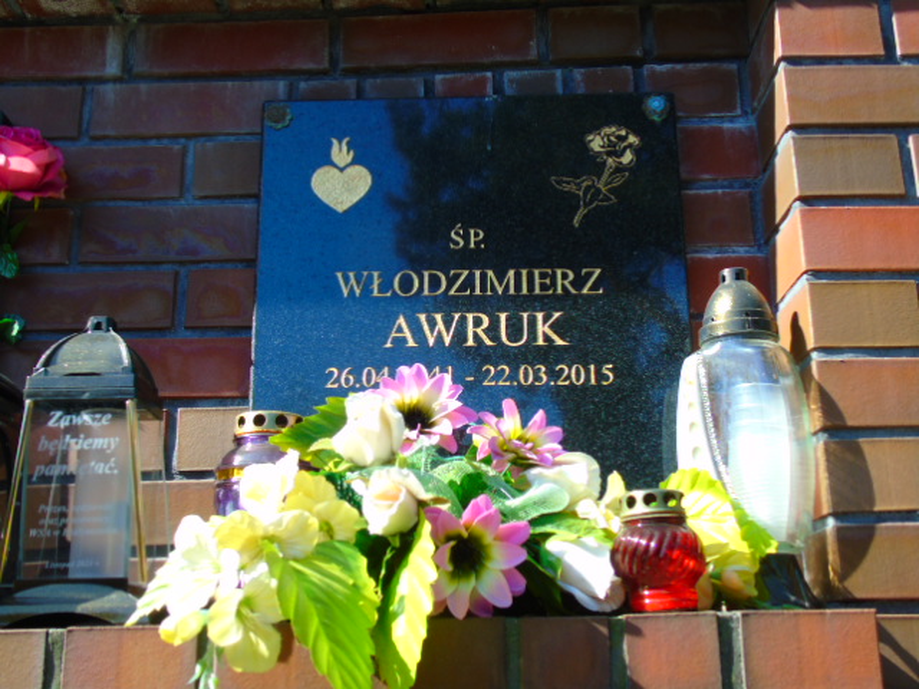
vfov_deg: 36.0
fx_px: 1062
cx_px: 460
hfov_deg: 46.8
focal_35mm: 40
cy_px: 344
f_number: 3.9
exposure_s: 1/200
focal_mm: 7.1
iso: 80
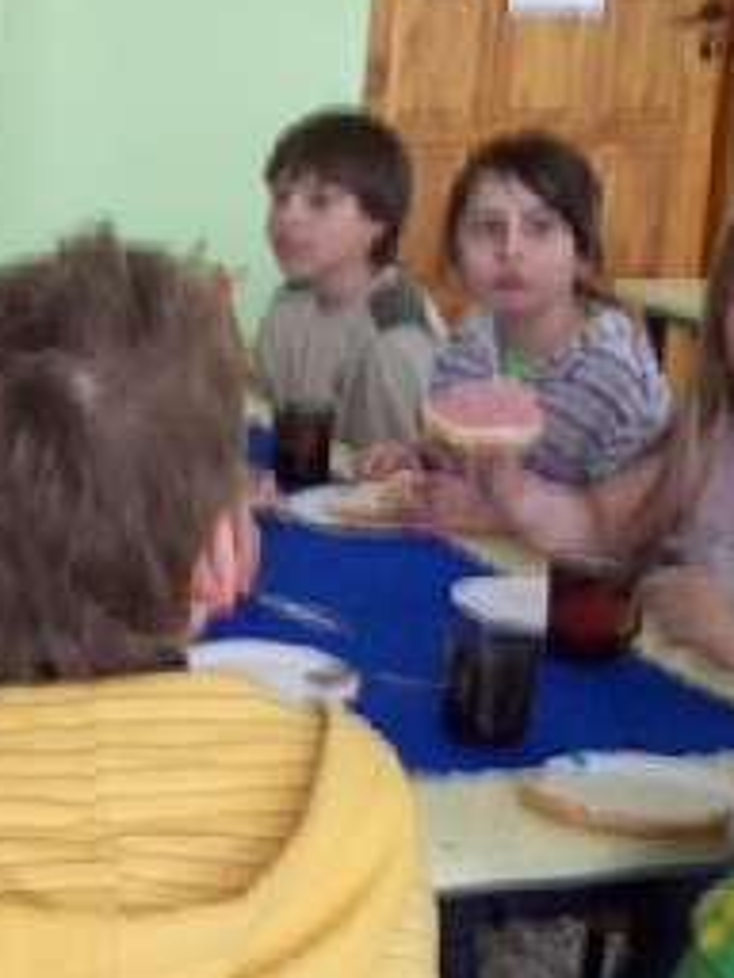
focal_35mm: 75
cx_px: -287
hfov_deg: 18.0
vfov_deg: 26.0
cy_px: 443
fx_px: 2120
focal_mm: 5.7
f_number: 2.9
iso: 160
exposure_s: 1/15
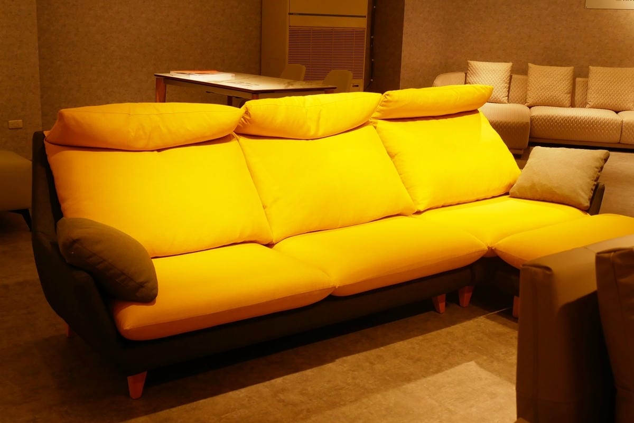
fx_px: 722
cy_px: 212
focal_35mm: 41
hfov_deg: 47.4
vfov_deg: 32.7
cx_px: 317
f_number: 5
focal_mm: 20
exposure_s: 1/60
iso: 400
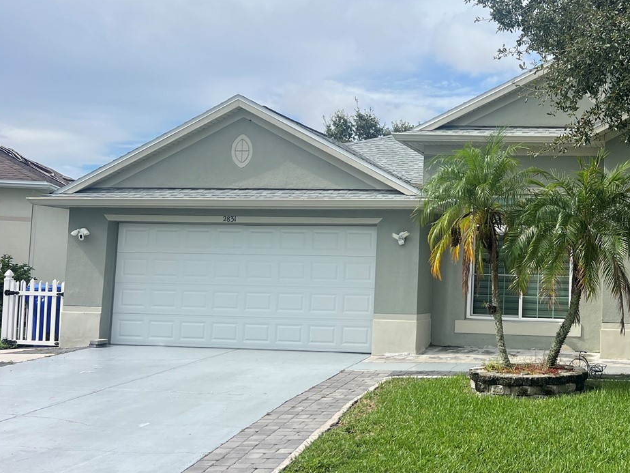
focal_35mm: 45
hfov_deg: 39.7
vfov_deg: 32.2
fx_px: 819
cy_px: 238
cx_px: 539
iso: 50
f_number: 1.5
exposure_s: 1/3165
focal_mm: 5.7
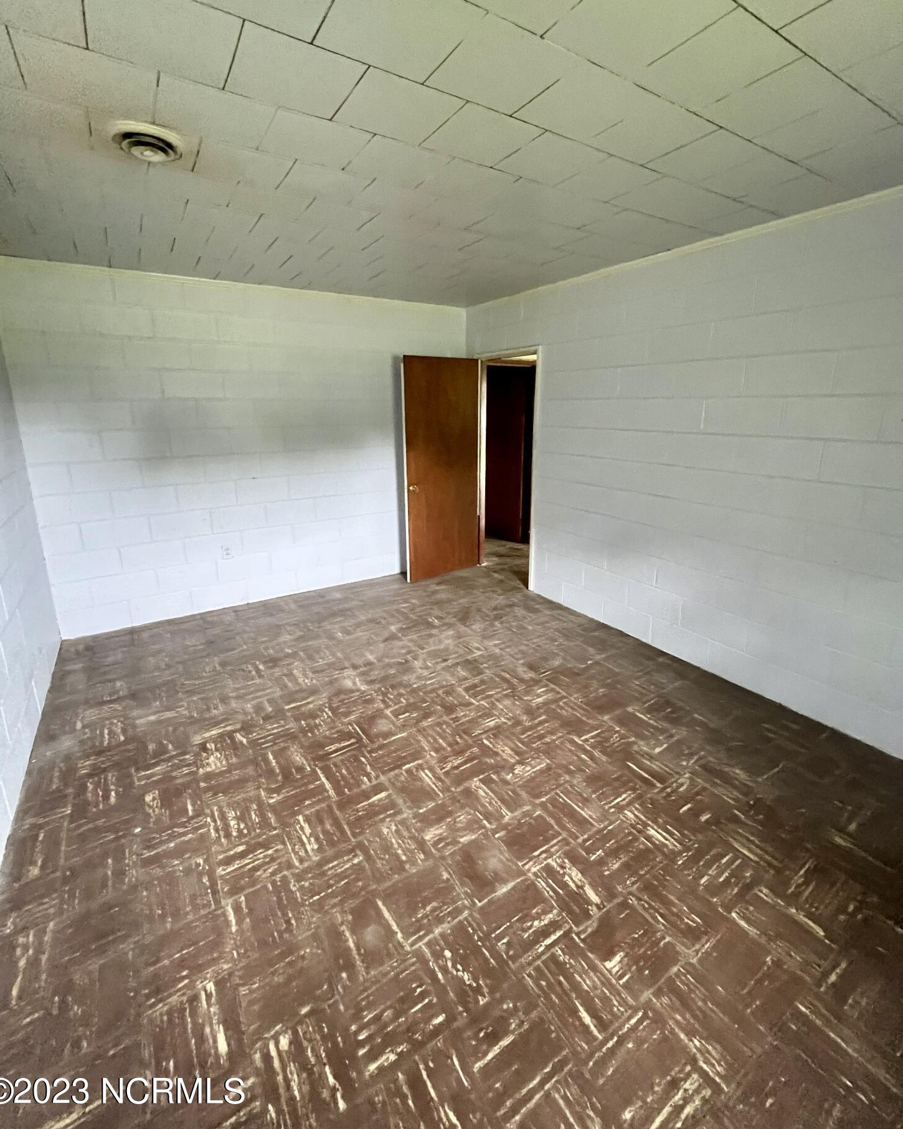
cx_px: 451
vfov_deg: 100.6
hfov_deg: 88.0
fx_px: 468
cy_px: 526
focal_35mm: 14
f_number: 1.8
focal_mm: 1.57
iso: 1000
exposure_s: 1/60
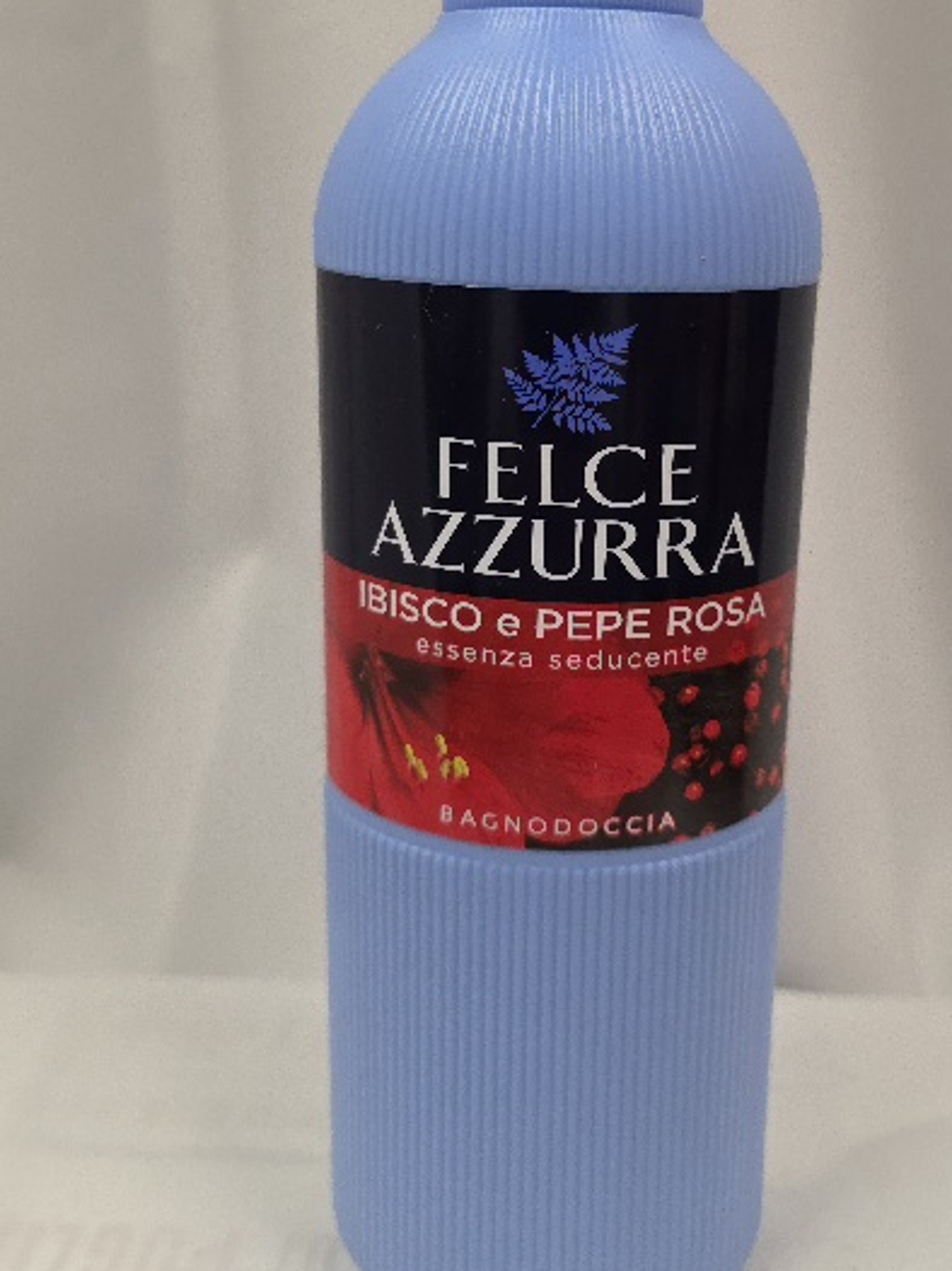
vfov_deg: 51.9
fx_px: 1284
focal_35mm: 35
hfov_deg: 40.5
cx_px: 570
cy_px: 454
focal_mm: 6.3
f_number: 1.7
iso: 400
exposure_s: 1/101
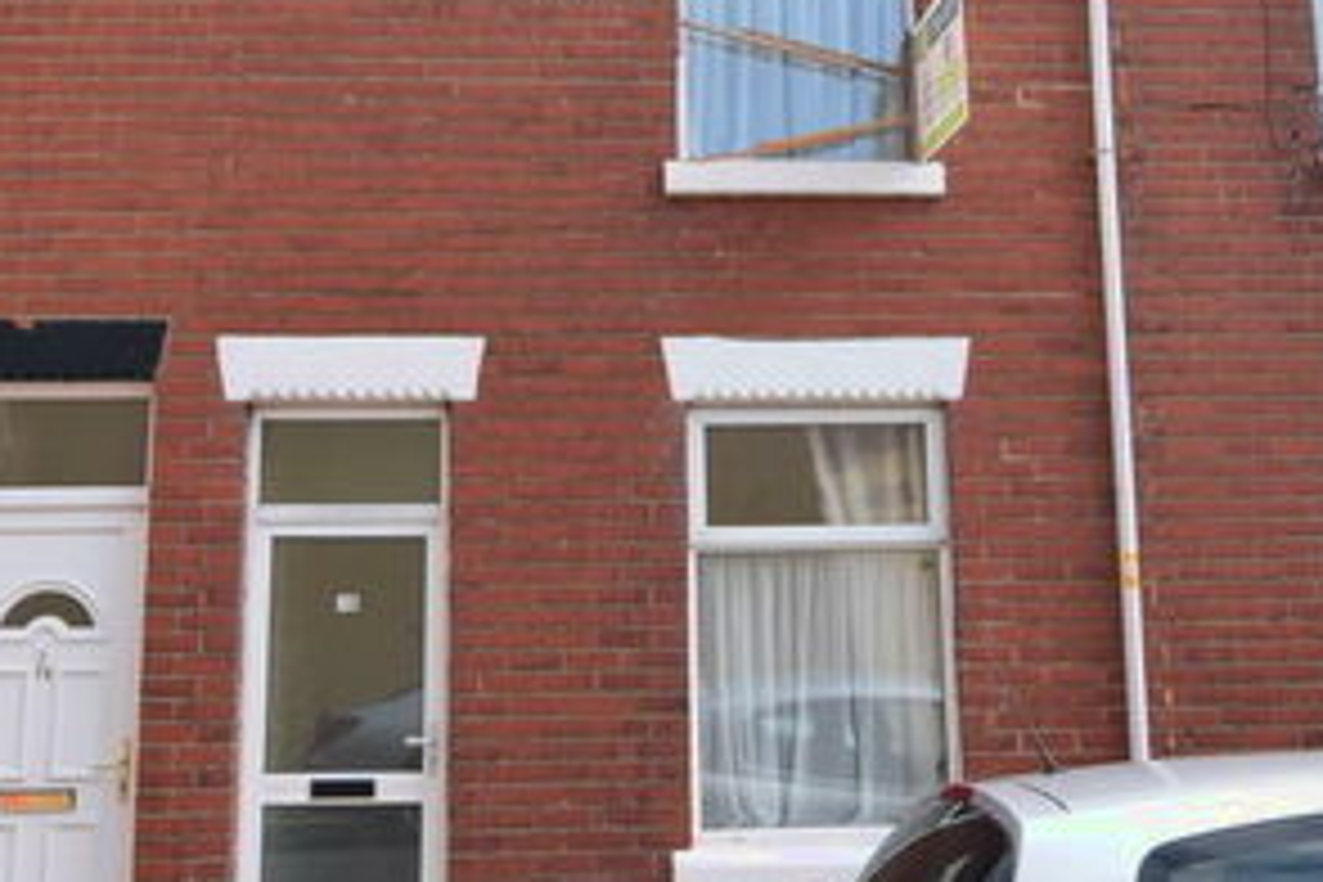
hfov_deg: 39.6
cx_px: 630
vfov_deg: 26.7
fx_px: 1837
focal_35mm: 50
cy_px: 227
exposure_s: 1/320
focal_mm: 14
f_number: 9
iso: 200
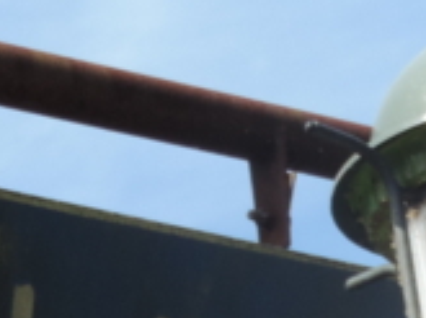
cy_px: 639
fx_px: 7159
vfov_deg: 2.5
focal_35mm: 583
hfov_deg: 3.4
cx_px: 452
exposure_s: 1/320
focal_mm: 21.4
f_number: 4.2
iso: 80
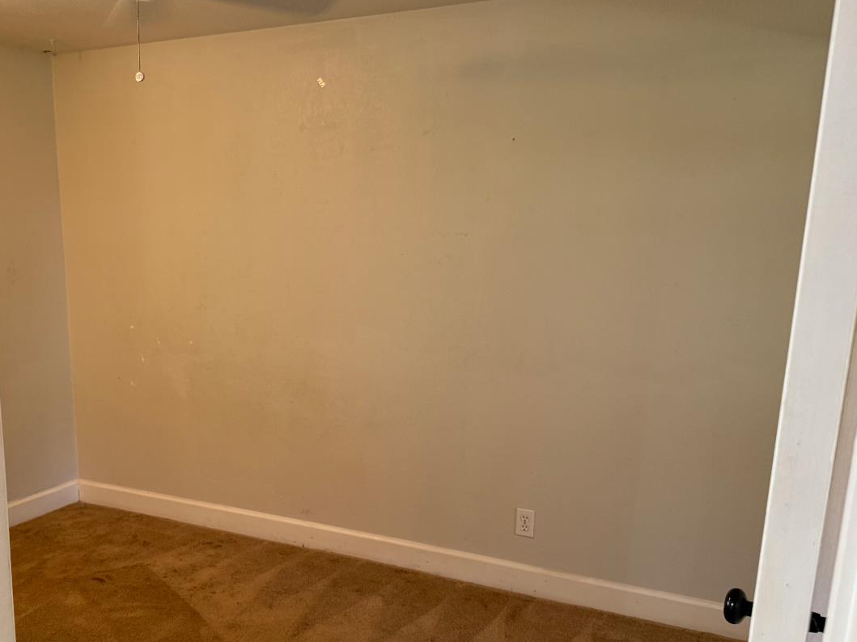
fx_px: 842
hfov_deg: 52.8
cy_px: 413
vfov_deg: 41.4
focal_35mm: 34
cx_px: 277
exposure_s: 1/60
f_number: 1.78
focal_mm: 6.76
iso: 200
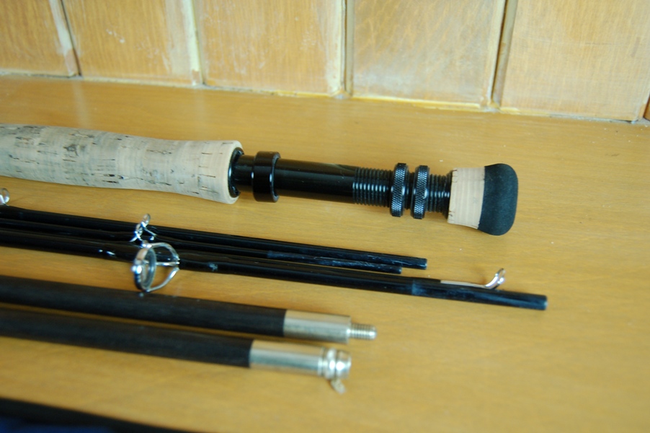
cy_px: 216
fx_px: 650
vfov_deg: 36.8
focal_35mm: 36
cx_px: 325
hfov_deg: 53.2
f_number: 4
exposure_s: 1/30
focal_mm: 24
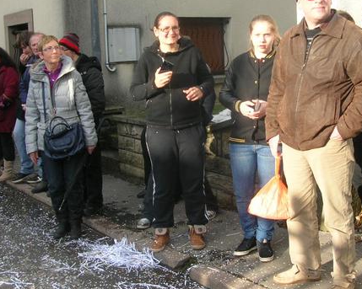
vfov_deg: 29.7
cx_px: 213
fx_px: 546
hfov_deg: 36.6
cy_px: 129
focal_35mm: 51
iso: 50
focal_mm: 5.8
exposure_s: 1/316
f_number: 2.8
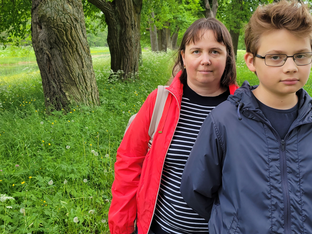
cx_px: 169
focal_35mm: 40
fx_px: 361
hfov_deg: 46.7
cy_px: 74
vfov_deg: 35.5
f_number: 1.8
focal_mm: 5.4
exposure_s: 1/128
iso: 40
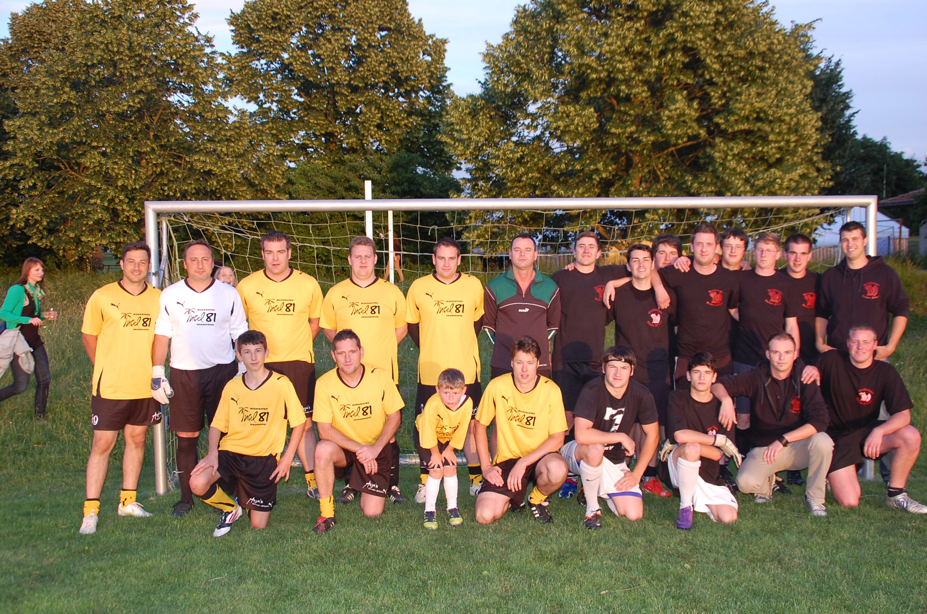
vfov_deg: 31.8
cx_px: 464
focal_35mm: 42
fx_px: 1080
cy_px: 307
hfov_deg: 46.5
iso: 400
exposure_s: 1/160
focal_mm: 28
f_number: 6.3
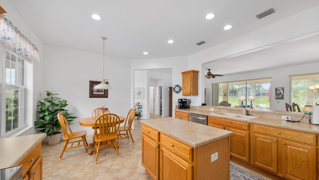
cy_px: 97
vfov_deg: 74.2
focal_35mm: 14
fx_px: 118
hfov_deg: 106.8
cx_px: 163
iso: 500
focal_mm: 13
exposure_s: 1/40
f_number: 8
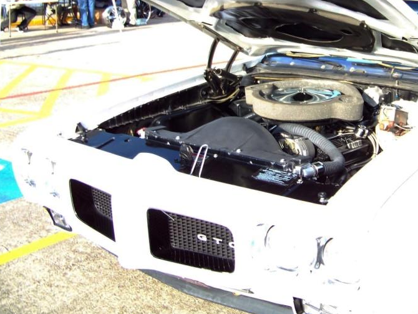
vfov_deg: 26.3
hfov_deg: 34.3
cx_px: 302
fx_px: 664
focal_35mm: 55
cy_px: 86
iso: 64
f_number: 2.8
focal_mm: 5.85
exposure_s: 1/125
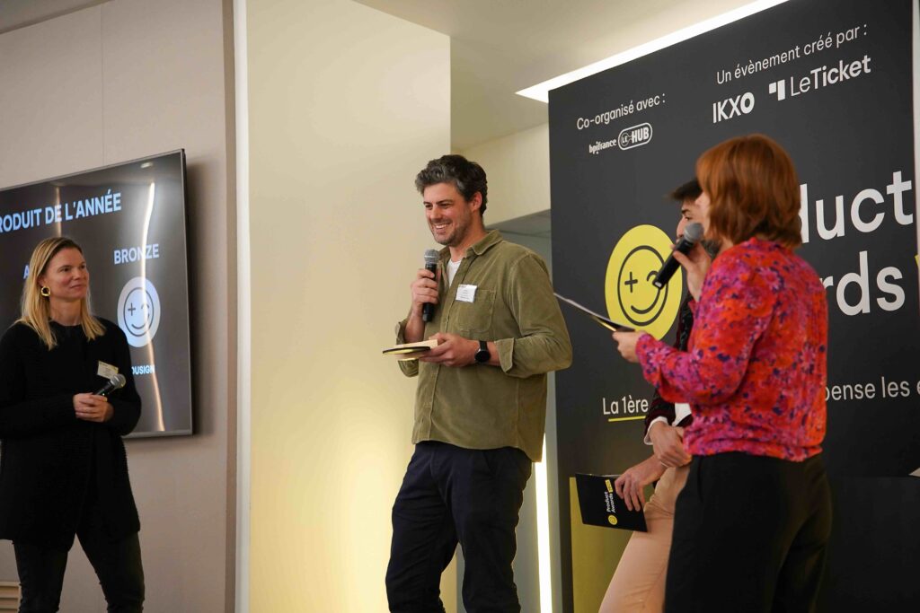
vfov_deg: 20.3
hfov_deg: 30.1
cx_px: 460
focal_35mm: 67
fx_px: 1712
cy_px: 306
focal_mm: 67
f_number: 2.8
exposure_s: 1/160
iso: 2000
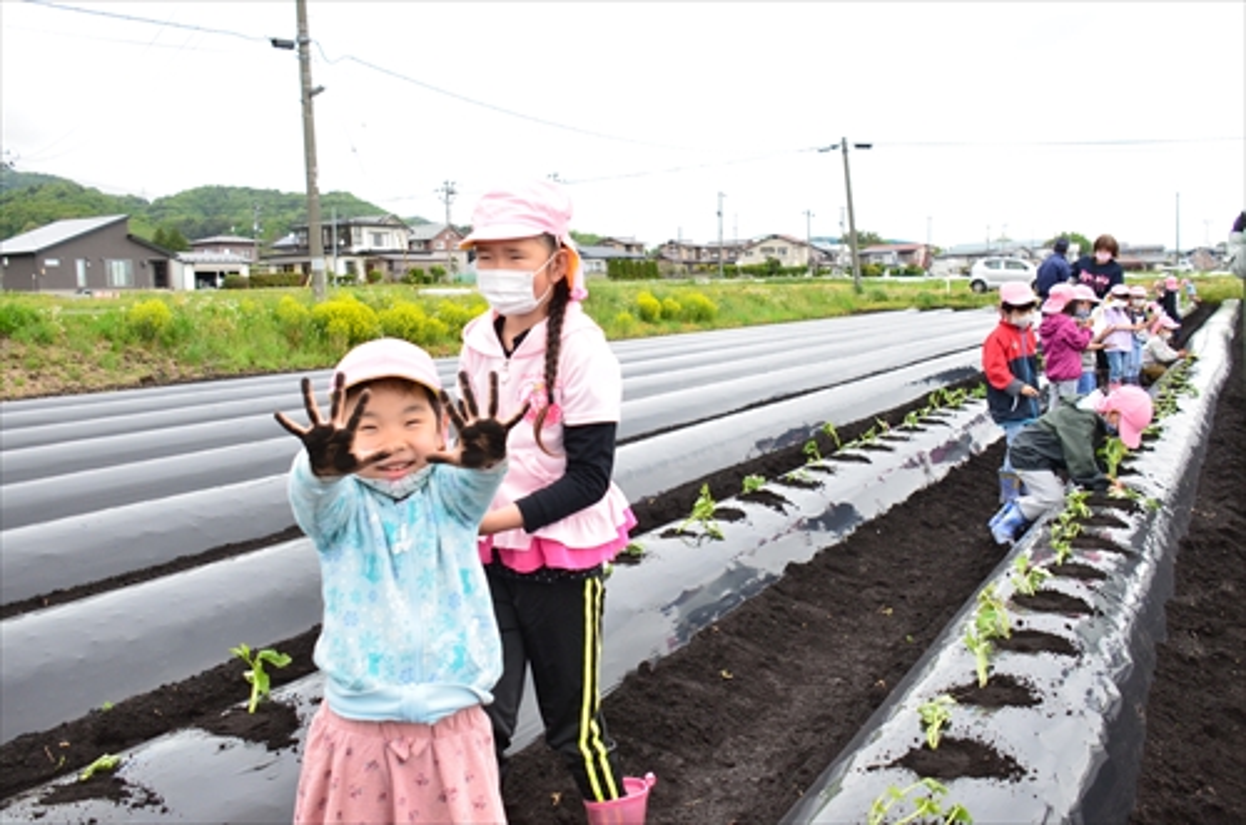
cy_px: 412
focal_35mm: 36
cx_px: 623
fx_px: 1243
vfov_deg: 36.7
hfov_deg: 53.2
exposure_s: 1/500
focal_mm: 24
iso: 1000
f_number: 5.6
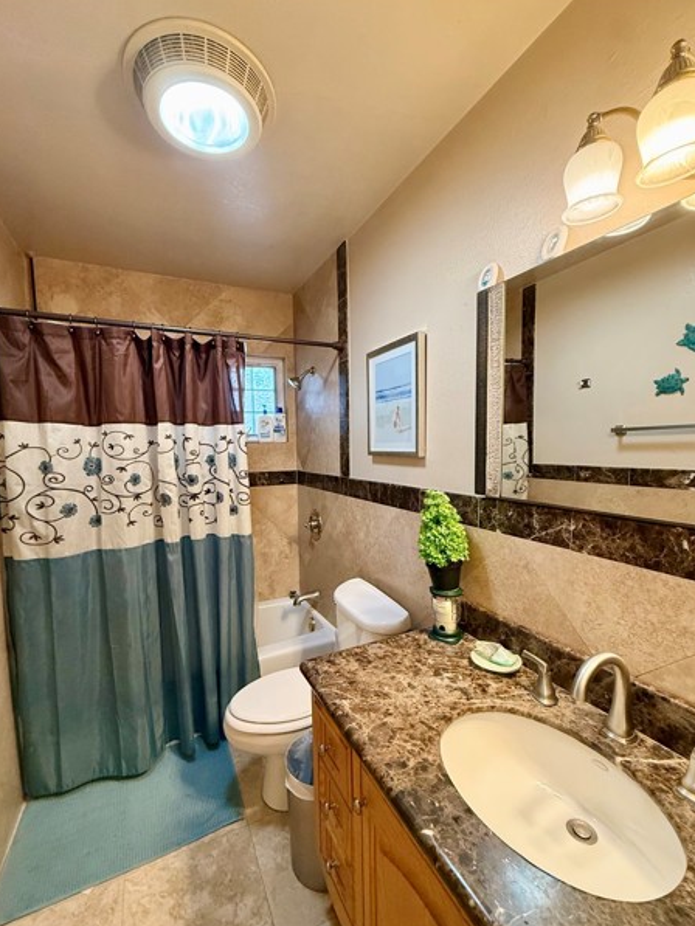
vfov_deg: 98.1
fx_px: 401
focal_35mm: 15
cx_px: 338
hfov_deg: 81.7
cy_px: 484
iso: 500
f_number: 2.2
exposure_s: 1/120
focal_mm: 2.22
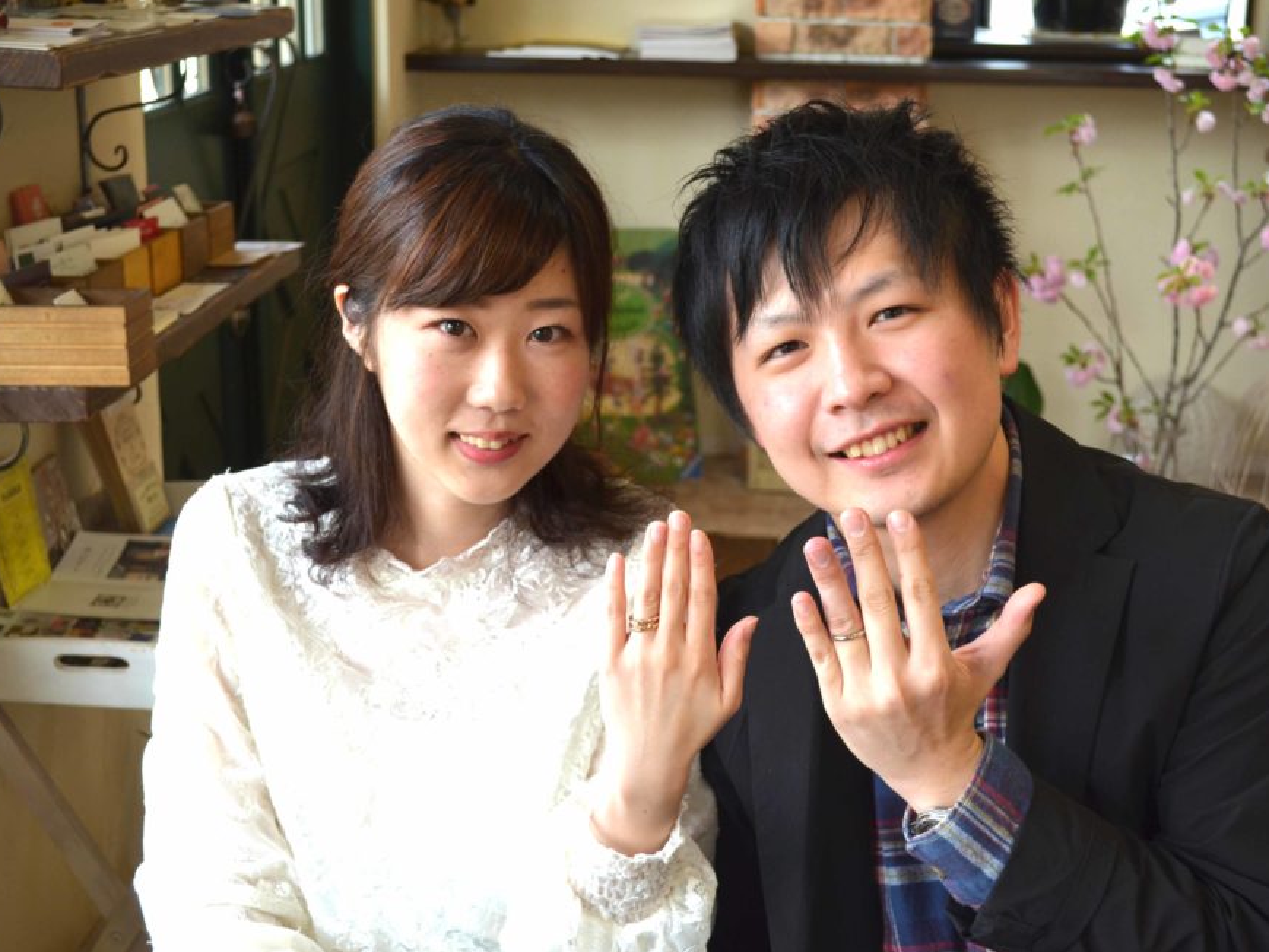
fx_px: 1943
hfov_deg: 36.1
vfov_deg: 27.5
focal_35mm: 53
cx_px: 688
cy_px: 482
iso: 400
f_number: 4.8
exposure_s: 1/160
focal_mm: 32
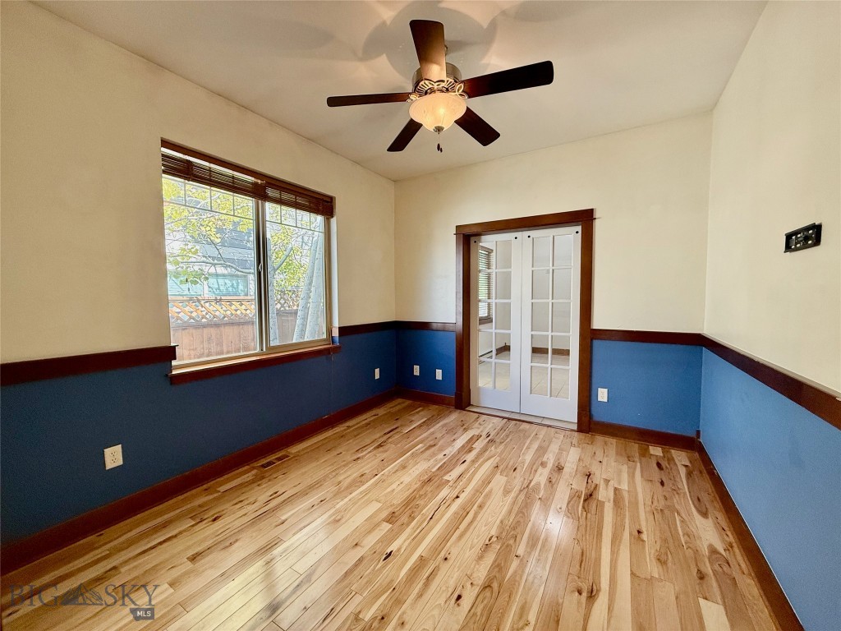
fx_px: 340
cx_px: 420
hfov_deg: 102.1
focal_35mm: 14
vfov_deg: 85.7
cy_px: 316
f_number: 2.2
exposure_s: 1/120
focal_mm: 2.22
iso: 200
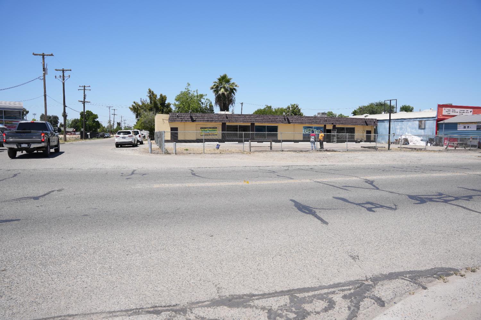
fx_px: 321
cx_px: 240
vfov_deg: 53.1
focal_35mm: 24
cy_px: 160
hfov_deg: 73.7
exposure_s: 1/640
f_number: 6.3
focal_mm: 24
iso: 160
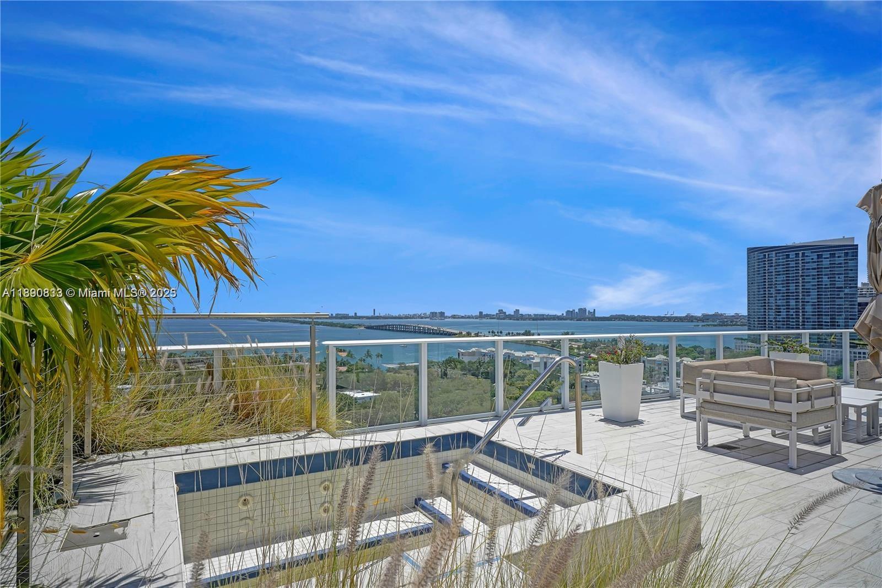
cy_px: 294
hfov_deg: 84.0
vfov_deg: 61.9
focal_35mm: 20
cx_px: 441
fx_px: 490
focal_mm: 20
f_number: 13
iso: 320
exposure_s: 1/1000
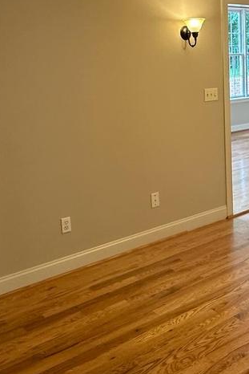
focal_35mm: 45
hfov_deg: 28.7
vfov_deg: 43.4
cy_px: 155
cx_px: 225
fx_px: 466
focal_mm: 2.22
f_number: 2.2
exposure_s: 1/60
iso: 160
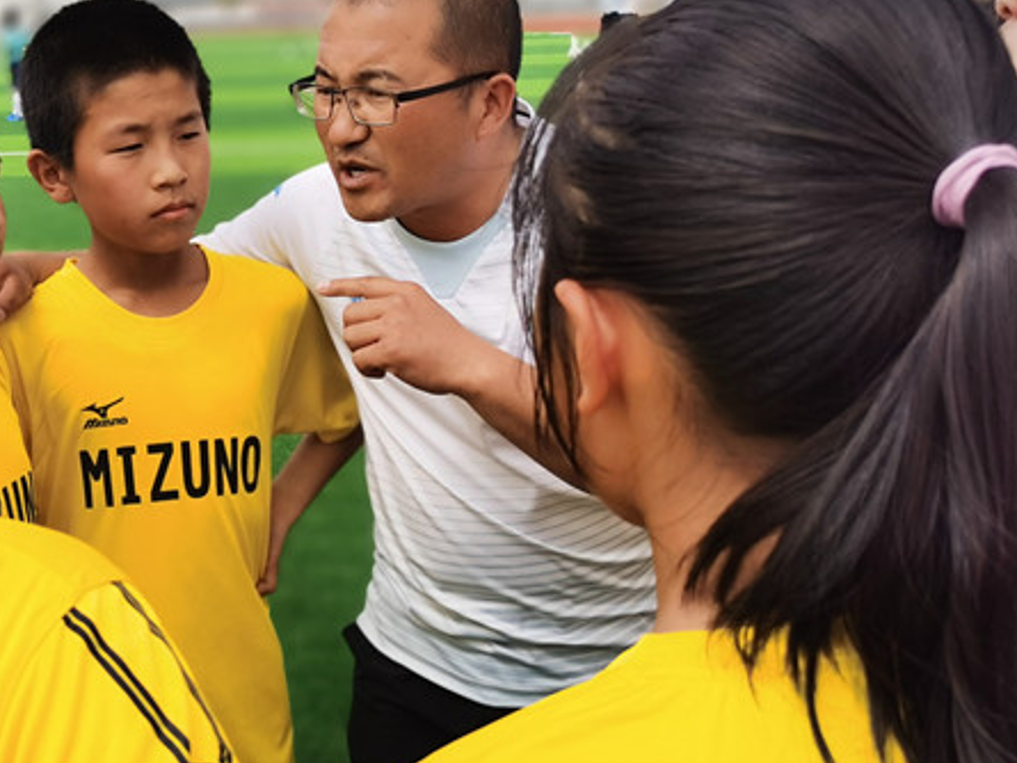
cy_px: 515
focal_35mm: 55
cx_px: 238
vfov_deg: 26.4
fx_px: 1616
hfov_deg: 34.1
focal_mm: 5.58
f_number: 1.8
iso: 50
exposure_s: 1/2907
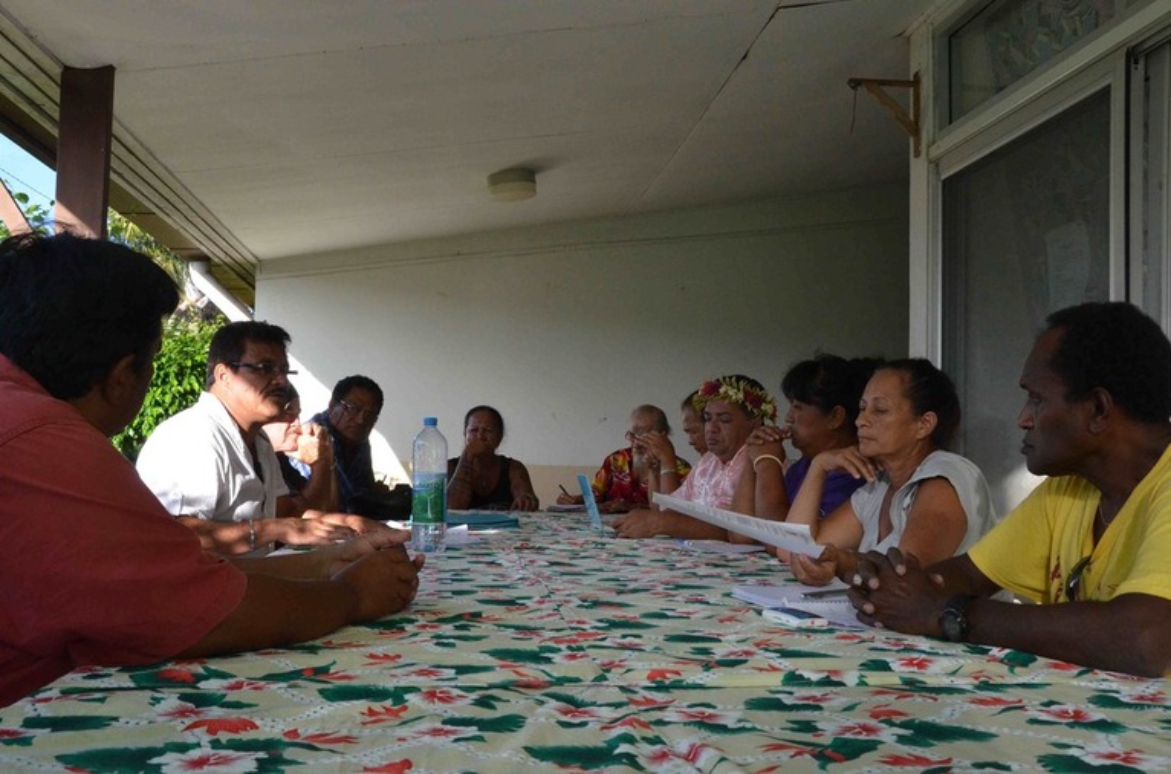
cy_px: 387
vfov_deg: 39.7
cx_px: 586
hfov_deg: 57.4
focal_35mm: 33
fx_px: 1070
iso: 2000
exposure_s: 1/640
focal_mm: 22
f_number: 13
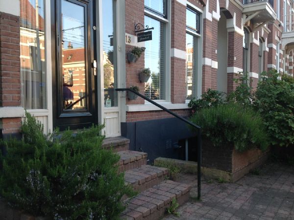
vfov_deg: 40.6
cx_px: 147
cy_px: 110
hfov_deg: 52.7
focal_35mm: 35
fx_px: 297
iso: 50
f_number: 2.4
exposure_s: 1/149
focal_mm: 4.28
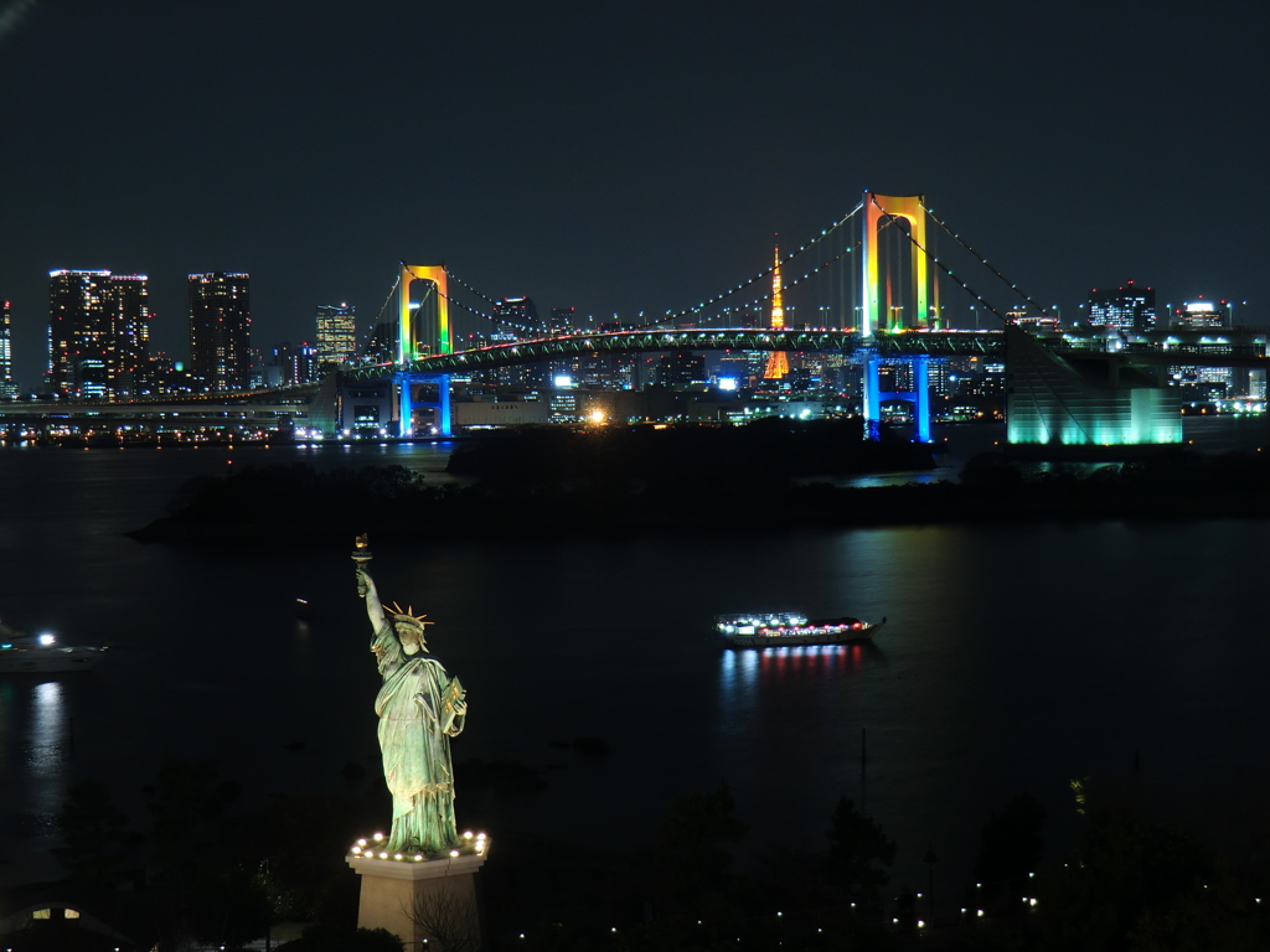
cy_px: 476
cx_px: 635
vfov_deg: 26.6
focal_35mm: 55
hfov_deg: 34.9
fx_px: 2018
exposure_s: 4
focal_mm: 9.8
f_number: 4.2
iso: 64
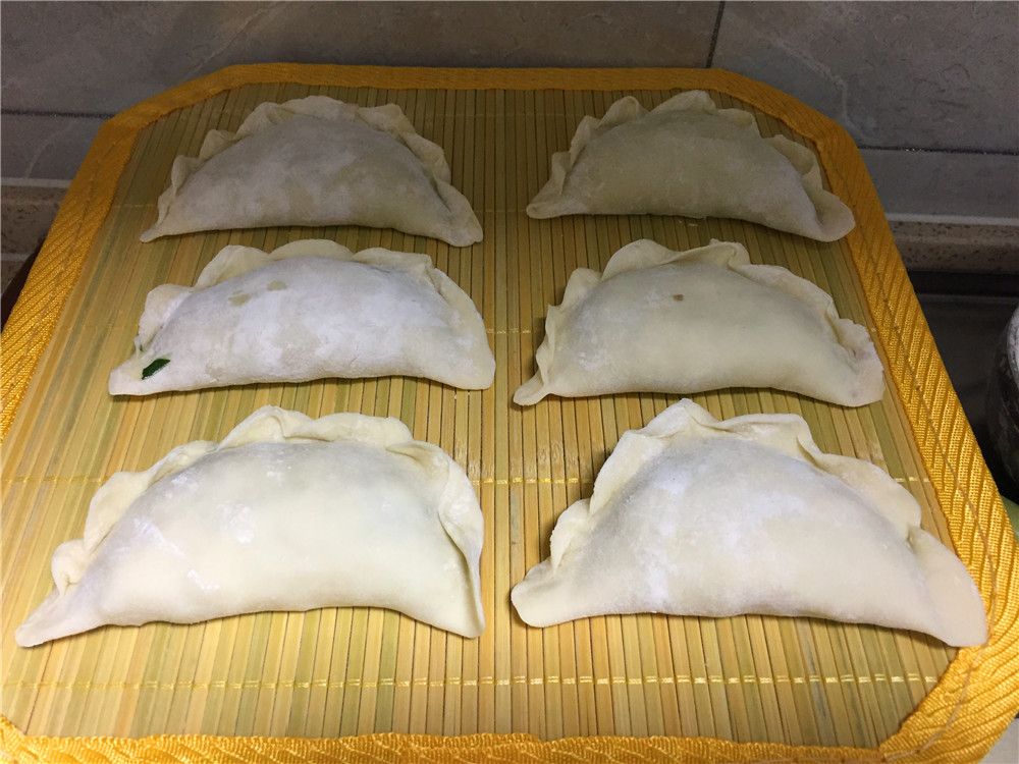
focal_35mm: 29
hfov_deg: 61.7
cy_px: 382
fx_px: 854
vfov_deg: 48.2
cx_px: 510
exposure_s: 1/33
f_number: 2.2
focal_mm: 4.15
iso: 160
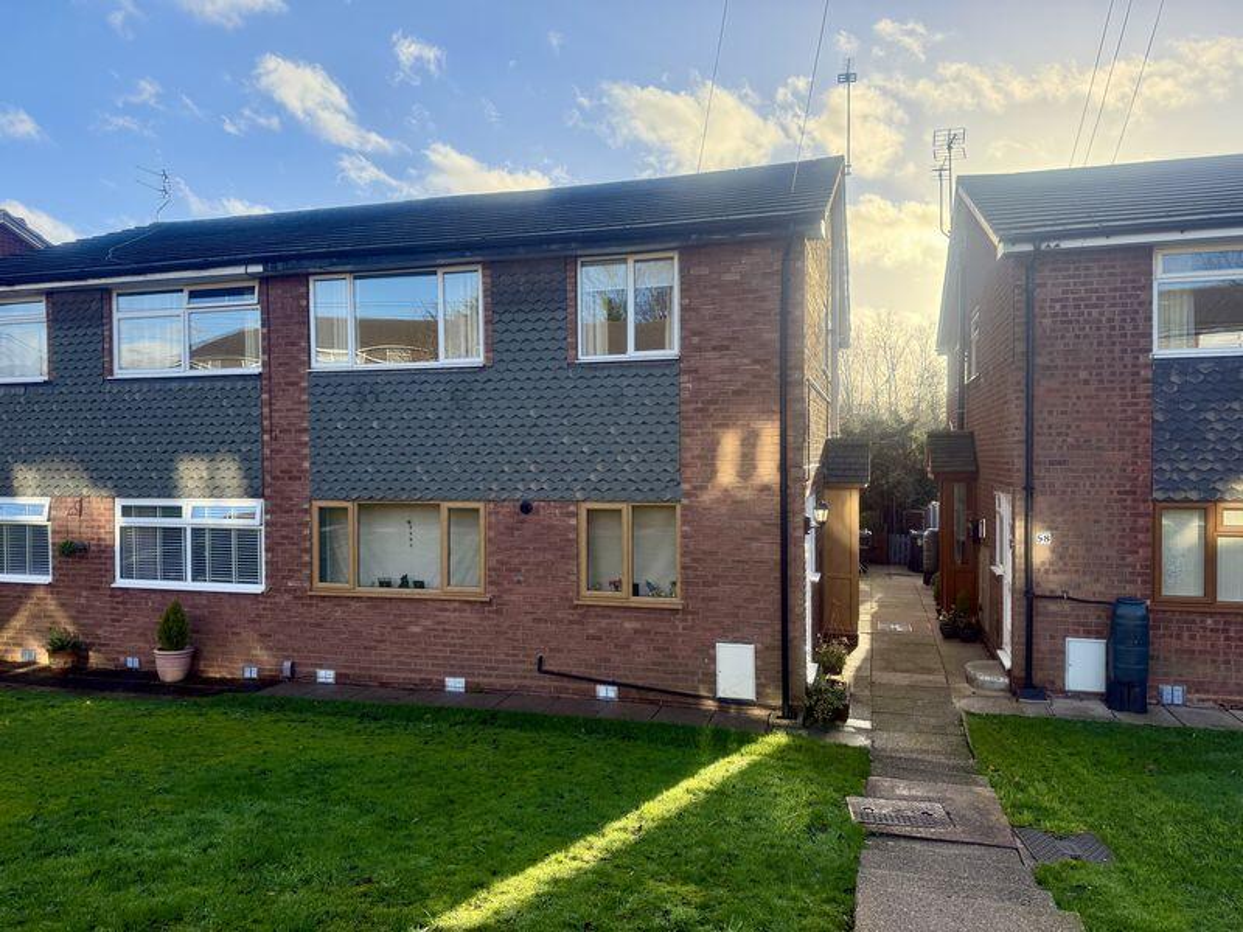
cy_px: 466
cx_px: 622
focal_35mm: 24
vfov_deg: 56.8
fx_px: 862
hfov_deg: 71.6
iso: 100
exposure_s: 1/1812
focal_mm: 6.76
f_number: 1.78
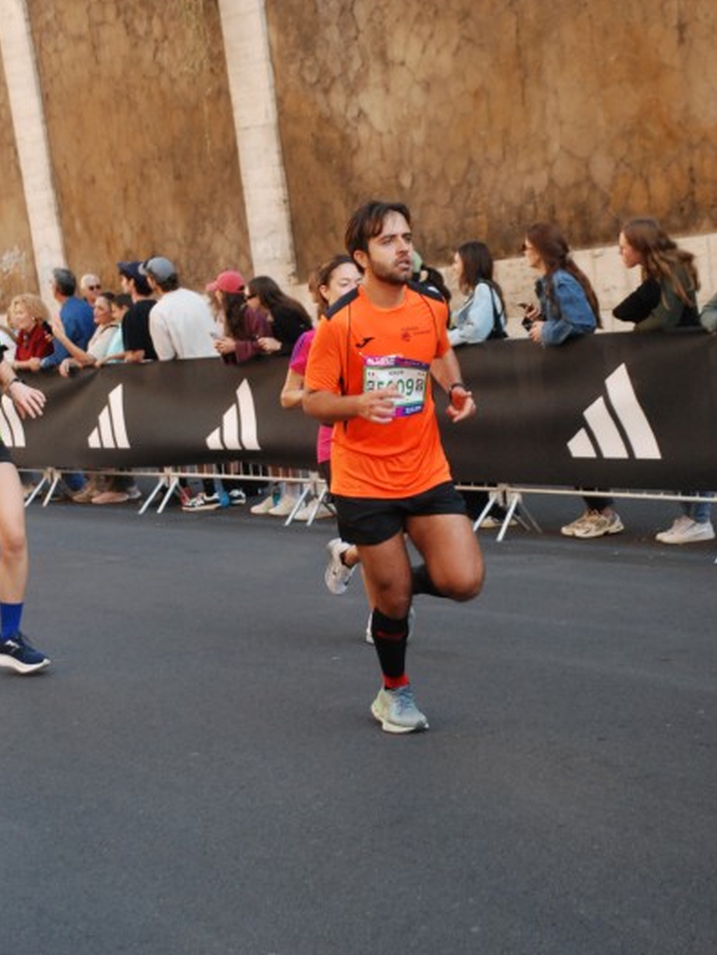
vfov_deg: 23.8
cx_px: 360
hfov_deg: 18.0
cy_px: 486
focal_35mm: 82
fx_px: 2264
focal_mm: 50
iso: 1000
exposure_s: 1/500
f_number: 5
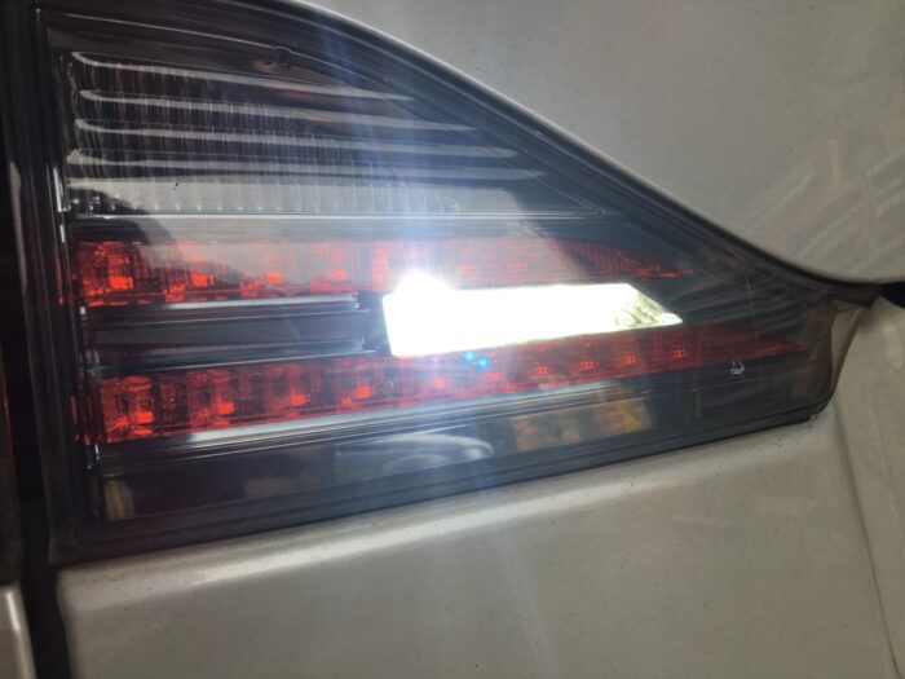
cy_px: 340
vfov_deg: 48.2
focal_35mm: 29
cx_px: 452
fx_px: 758
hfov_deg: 61.7
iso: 25
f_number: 2.2
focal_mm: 4.15
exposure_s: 1/120
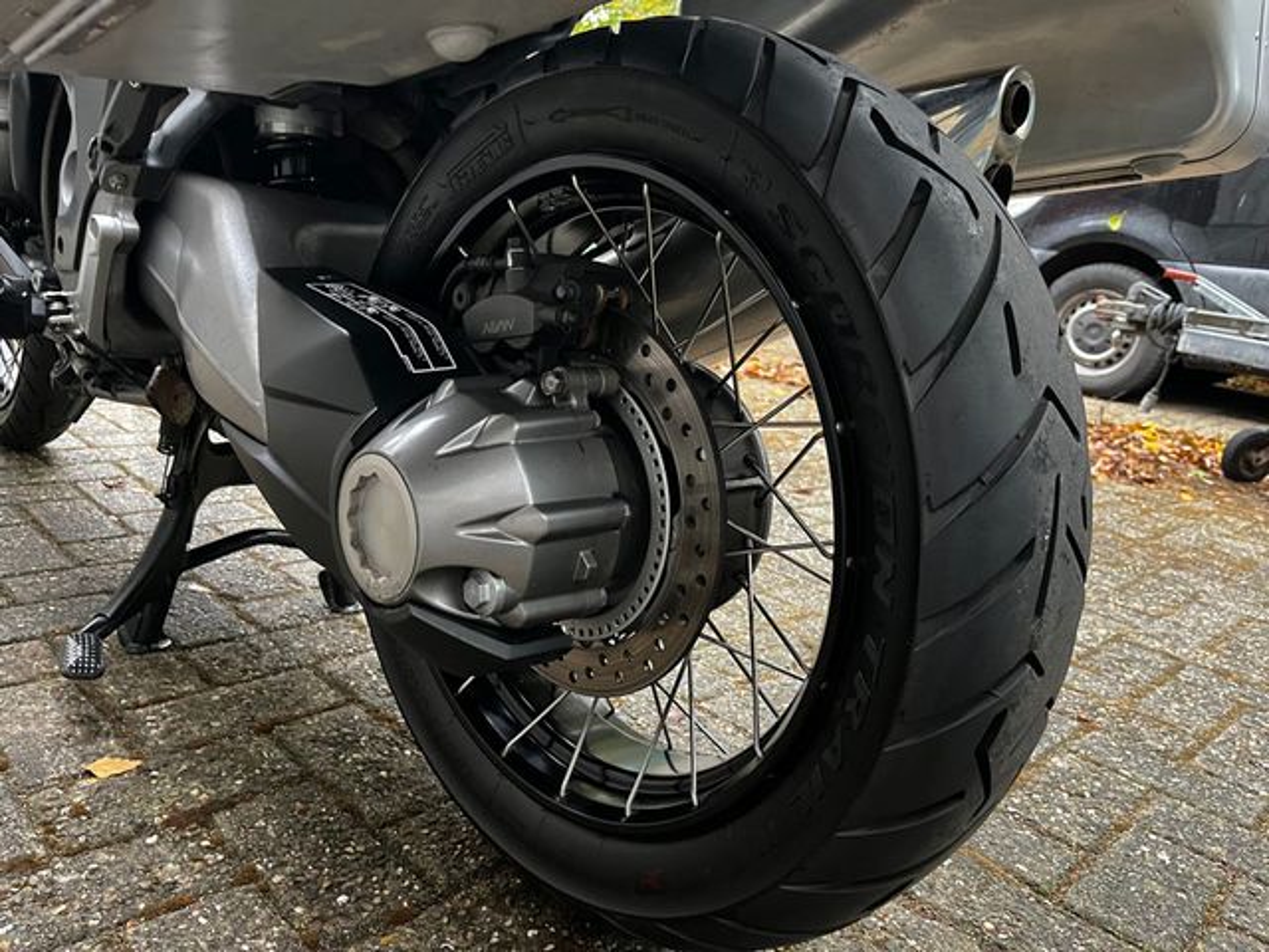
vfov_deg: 53.1
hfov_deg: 67.3
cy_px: 476
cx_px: 634
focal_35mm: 26
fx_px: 953
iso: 400
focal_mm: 5.1
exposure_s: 1/60
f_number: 1.6
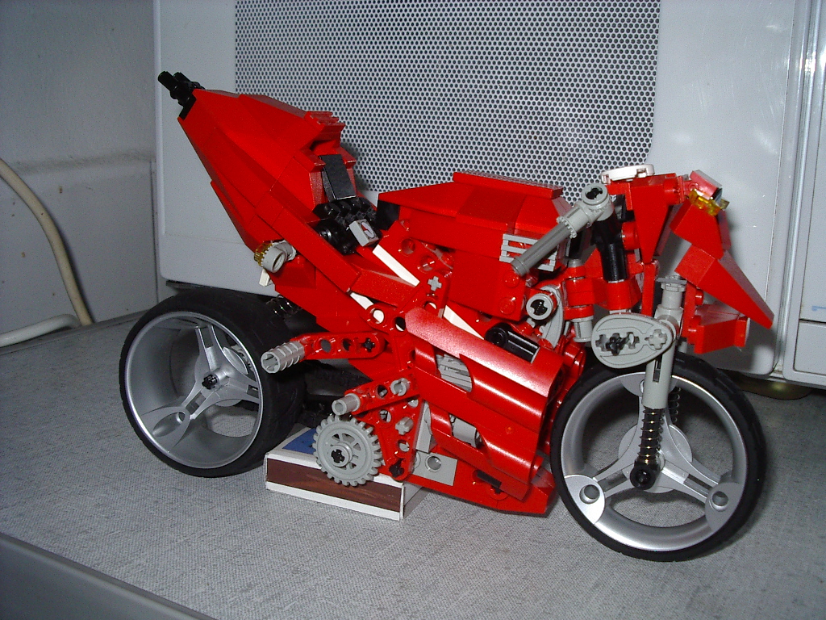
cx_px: 413
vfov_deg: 37.7
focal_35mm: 38
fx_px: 907
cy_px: 310
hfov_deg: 49.0
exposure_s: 1/60
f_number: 4.8
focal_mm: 5.8
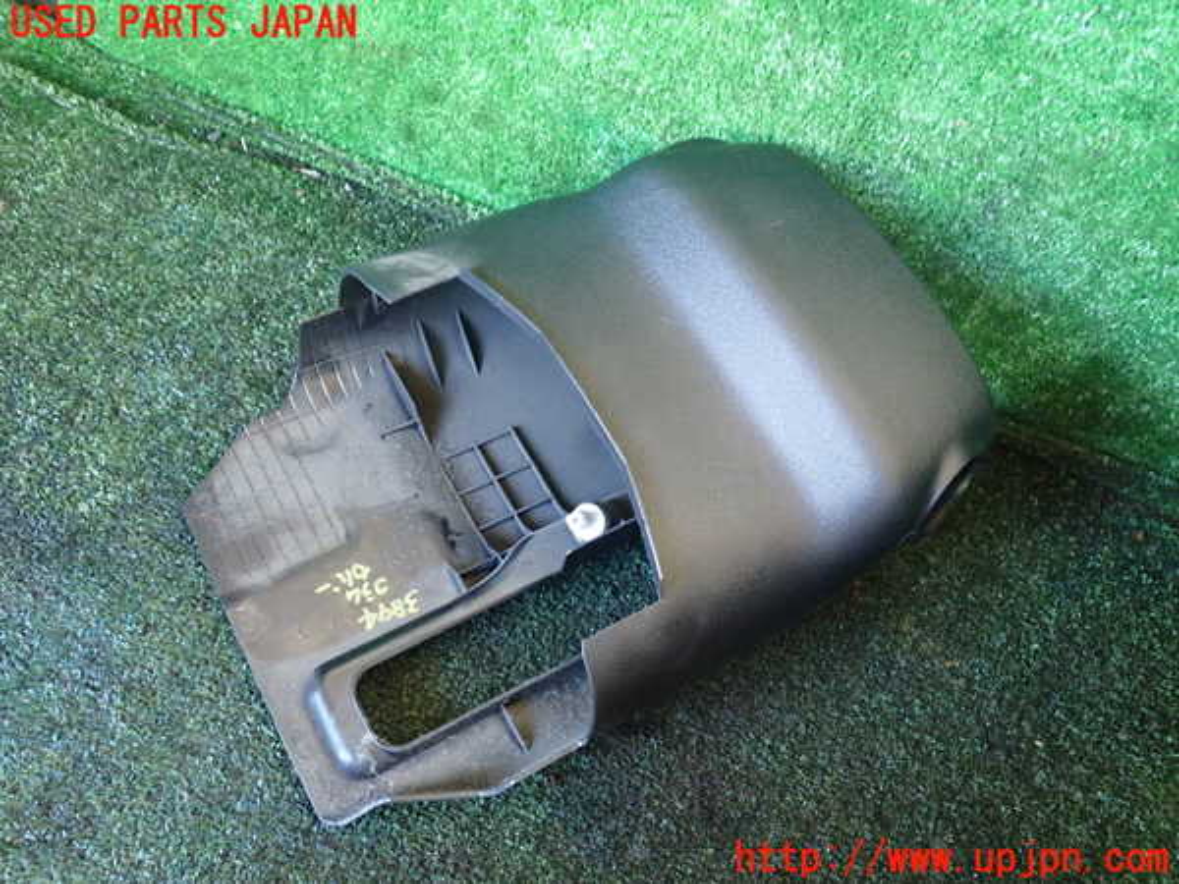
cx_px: 590
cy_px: 442
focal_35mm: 30
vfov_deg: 46.8
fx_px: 1022
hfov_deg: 60.0
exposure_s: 1/30
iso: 640
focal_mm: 5.4
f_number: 2.3
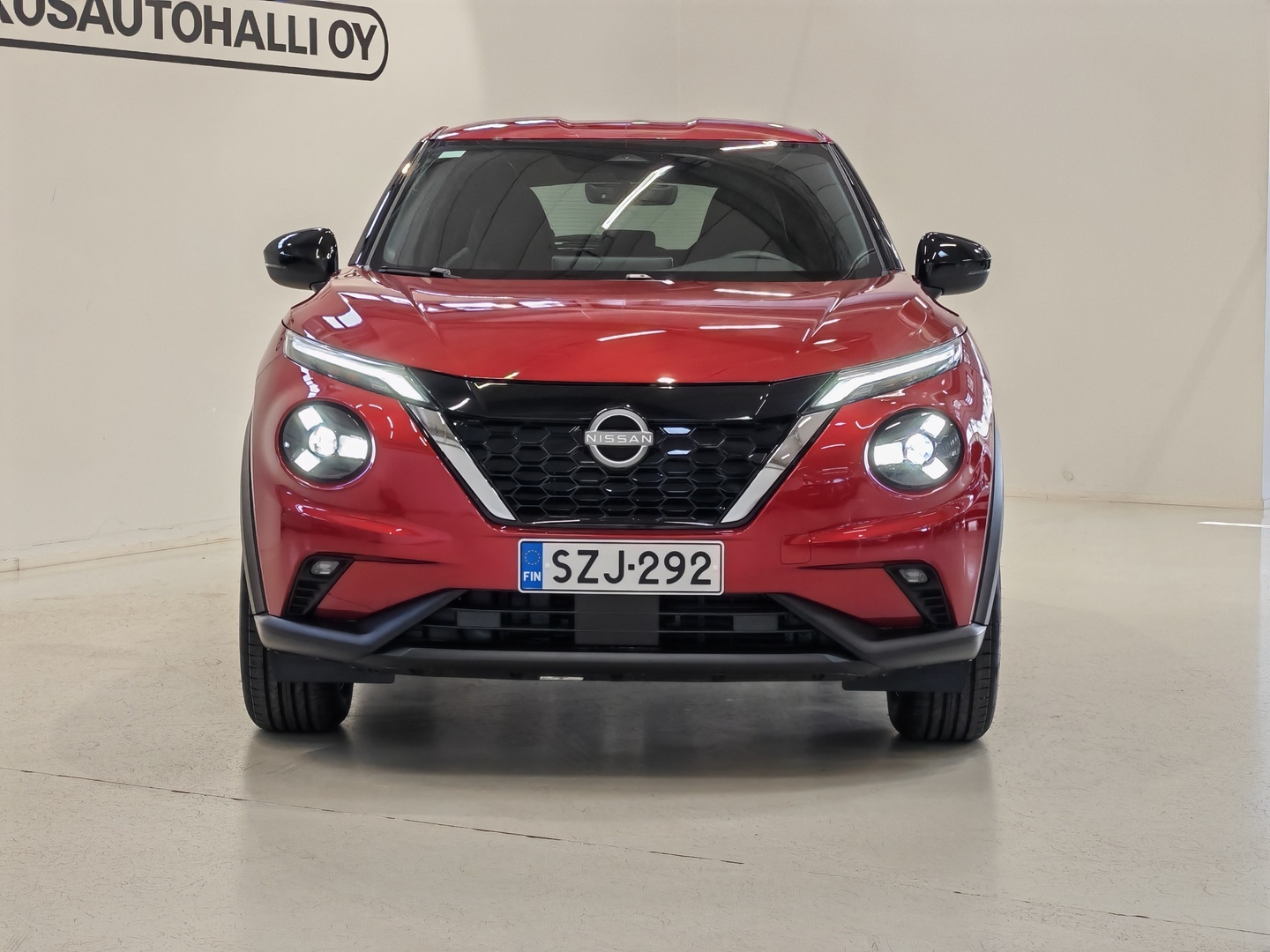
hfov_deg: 25.3
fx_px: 2825
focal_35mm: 77
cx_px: 635
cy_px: 476
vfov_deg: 19.1
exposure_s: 1/97
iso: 64
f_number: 1.6
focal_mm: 5.4
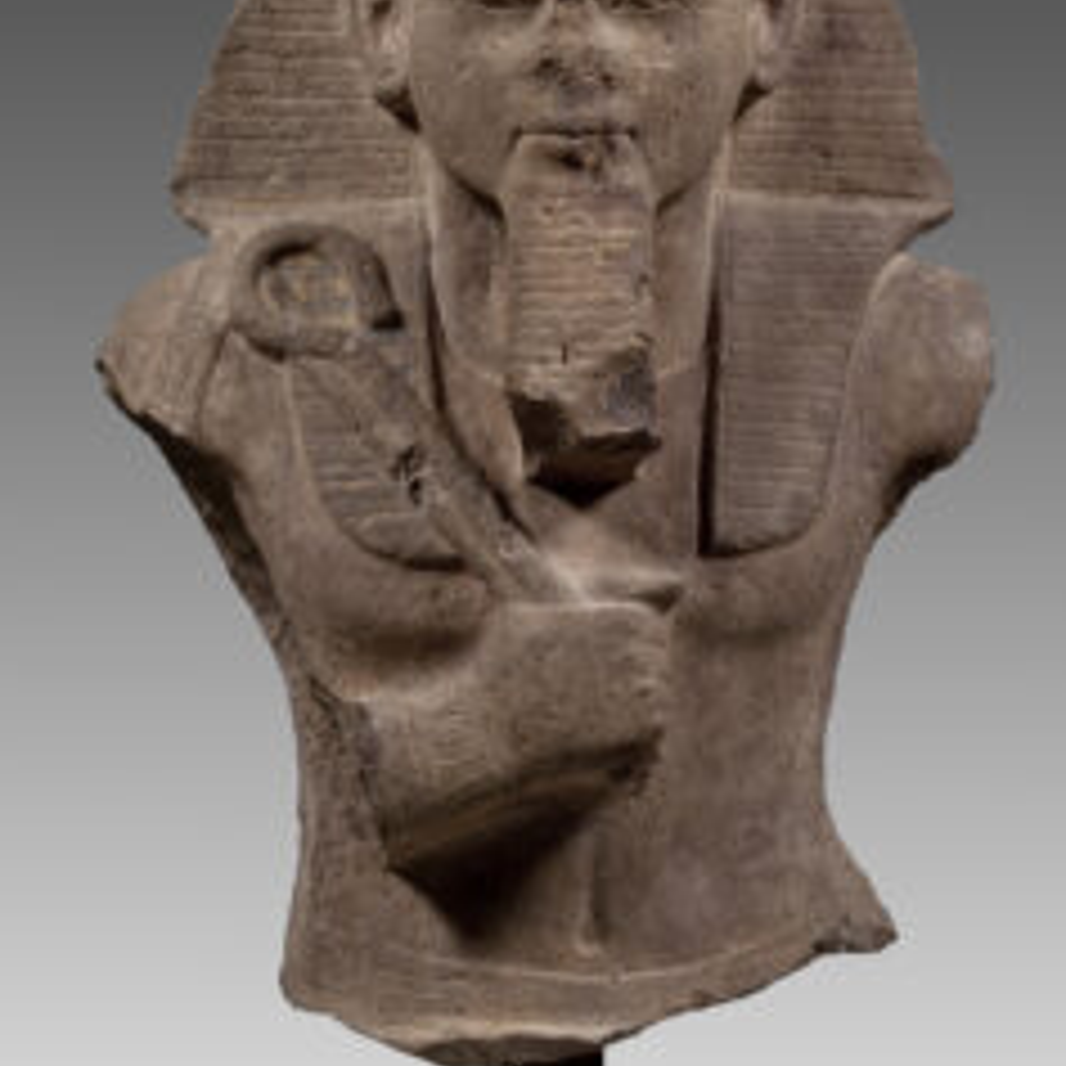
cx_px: 540
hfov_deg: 12.8
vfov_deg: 12.8
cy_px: 495
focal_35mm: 136
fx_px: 4738
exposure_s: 1/160
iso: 200
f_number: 22
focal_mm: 60
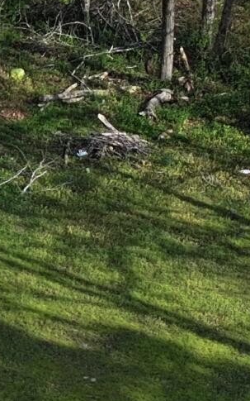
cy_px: 356
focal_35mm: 459
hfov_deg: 2.8
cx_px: -868
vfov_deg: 4.6
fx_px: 5005
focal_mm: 19.35
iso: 100
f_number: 2.8
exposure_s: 1/1000
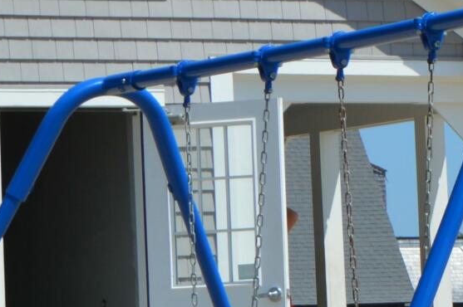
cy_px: 345
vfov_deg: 4.5
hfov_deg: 6.4
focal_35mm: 307
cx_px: 1089
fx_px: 3944
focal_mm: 38
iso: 100
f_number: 9
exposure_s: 1/320
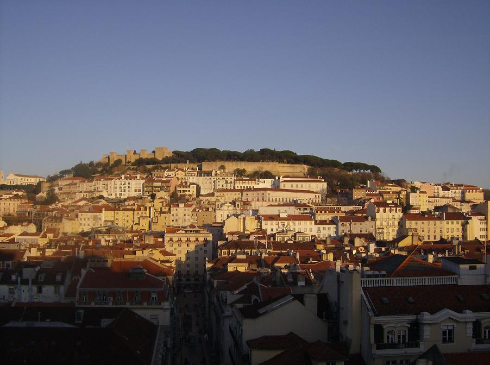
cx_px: 245
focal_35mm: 36
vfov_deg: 39.5
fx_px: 508
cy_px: 182
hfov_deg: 51.5
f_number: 4.7
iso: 100
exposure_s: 1/691
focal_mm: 6
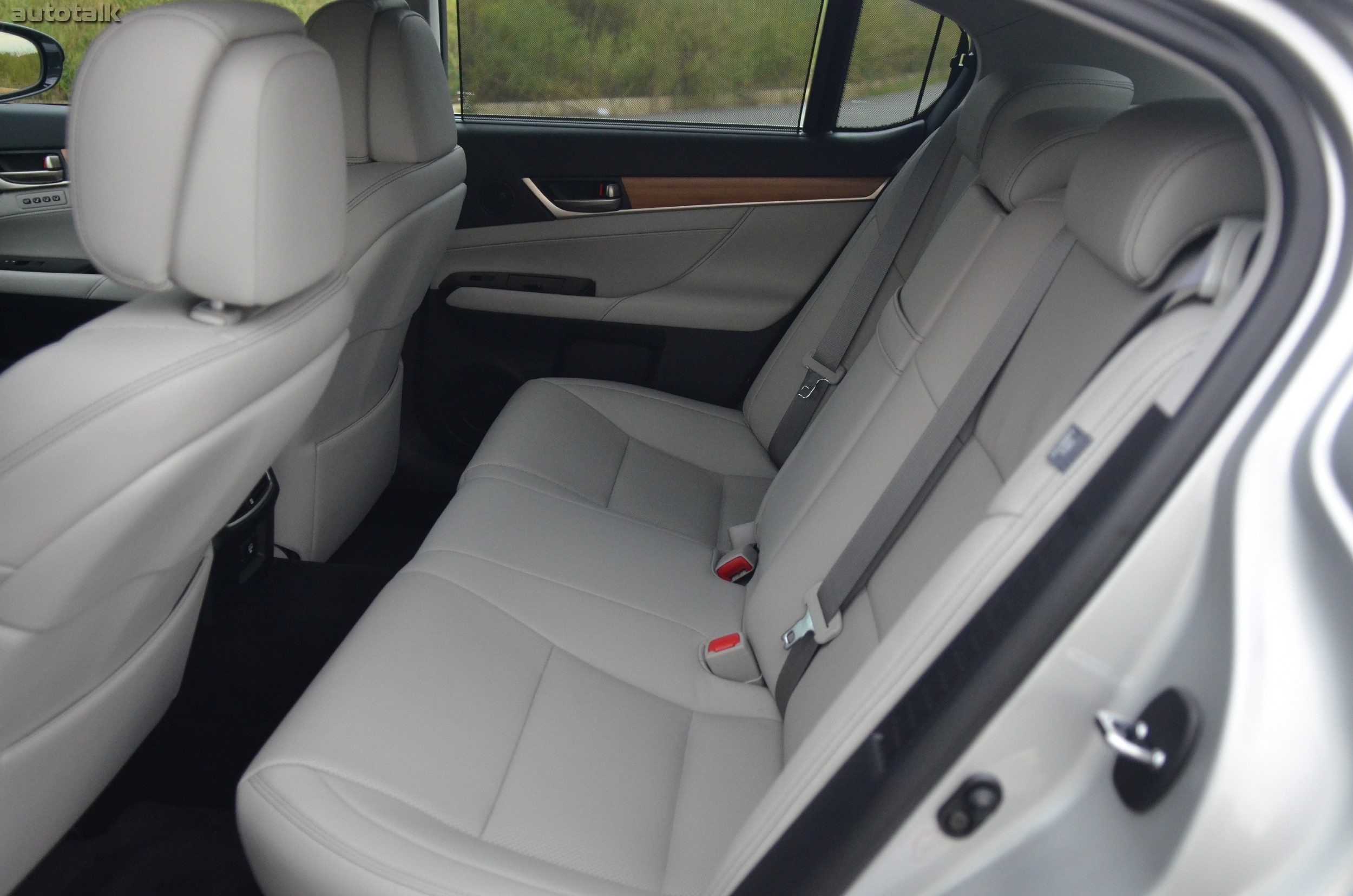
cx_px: 676
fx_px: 1238
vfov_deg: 39.8
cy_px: 448
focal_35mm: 33
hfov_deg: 57.3
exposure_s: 1/500
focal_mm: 22
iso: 1400
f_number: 2.8
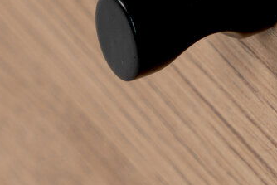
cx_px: 227
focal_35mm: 335
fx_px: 2579
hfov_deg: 6.1
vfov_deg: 4.1
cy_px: 13
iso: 100
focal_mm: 70
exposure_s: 1/15
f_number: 8
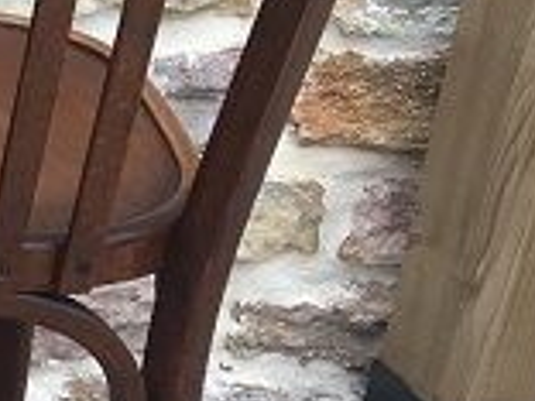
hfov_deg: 10.9
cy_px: 166
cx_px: -794
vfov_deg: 9.9
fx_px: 2318
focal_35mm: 150
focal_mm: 4.15
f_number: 2.2
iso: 25
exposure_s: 1/100
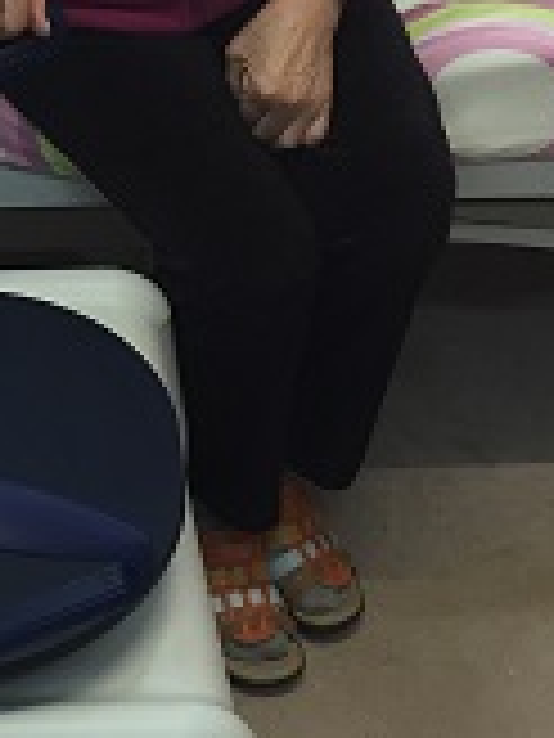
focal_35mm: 94
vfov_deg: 20.4
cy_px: 74
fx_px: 2006
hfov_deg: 15.4
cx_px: -9
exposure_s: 1/33
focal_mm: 4.15
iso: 100
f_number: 2.2
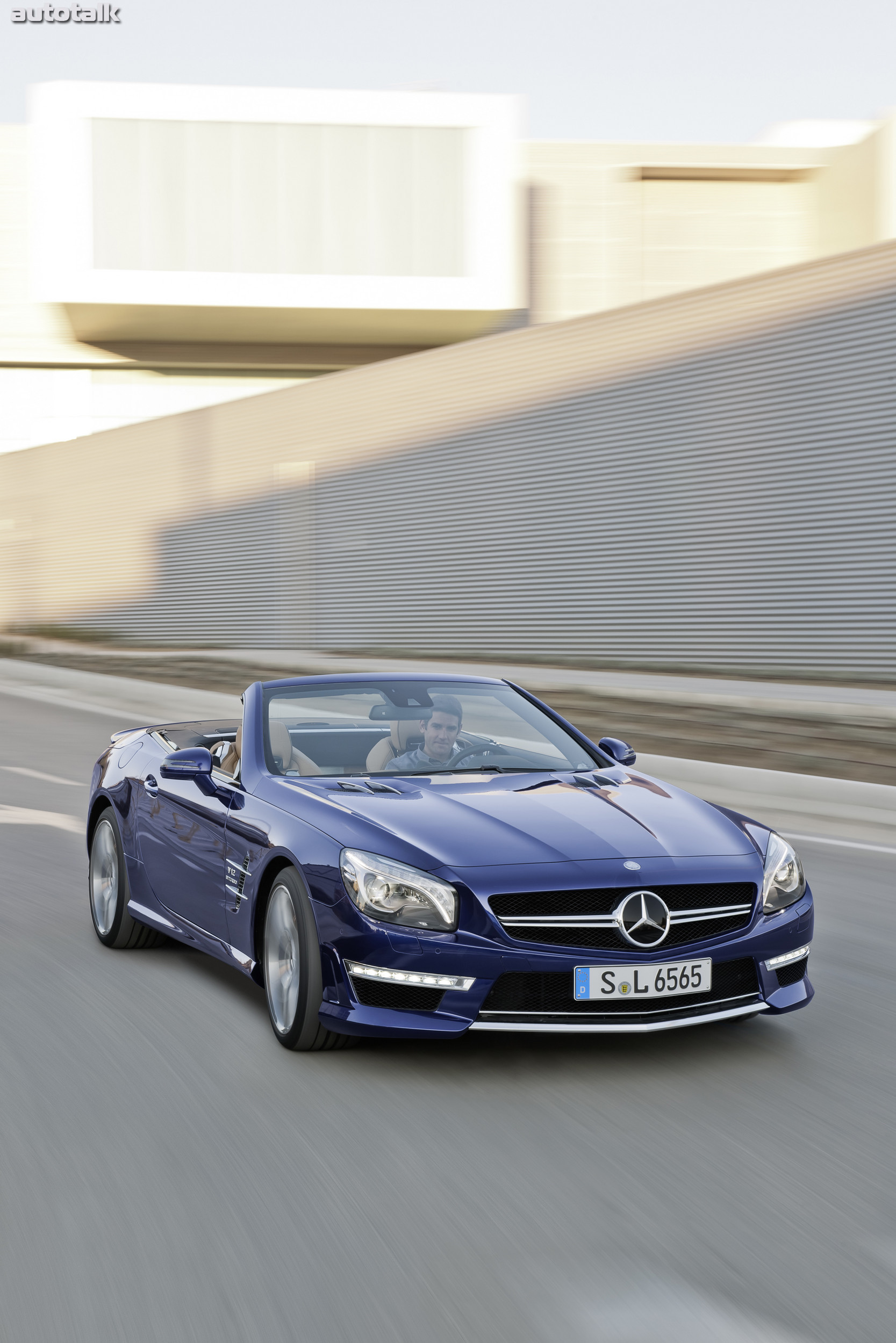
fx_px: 2314
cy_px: 672
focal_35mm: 62
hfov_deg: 21.9
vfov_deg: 32.4
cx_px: 448
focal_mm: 62
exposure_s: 4
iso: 100
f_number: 11
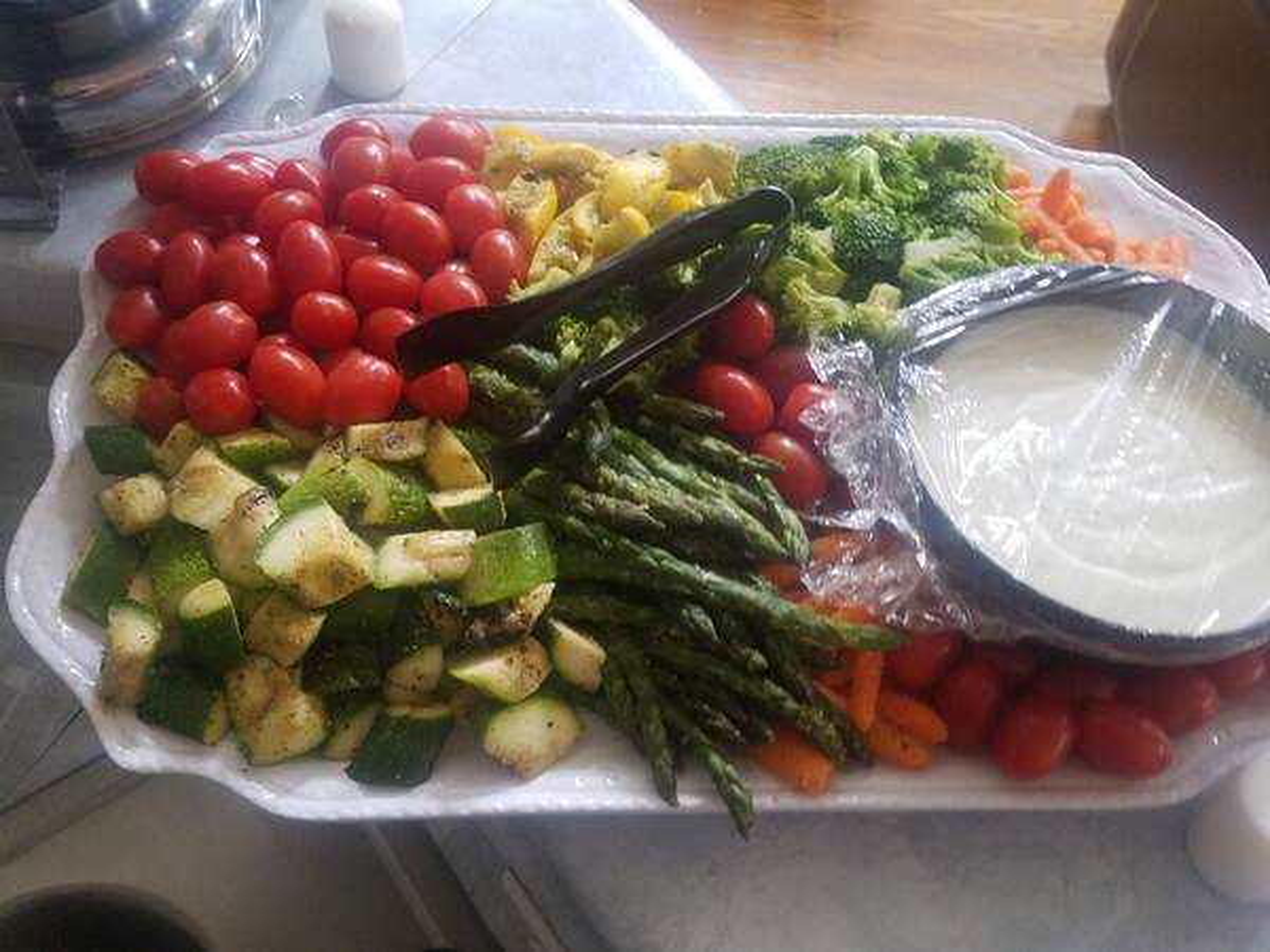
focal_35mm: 26
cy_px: 476
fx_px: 954
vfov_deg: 53.1
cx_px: 635
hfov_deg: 67.3
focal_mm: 4.2
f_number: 1.7
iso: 200
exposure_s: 1/18
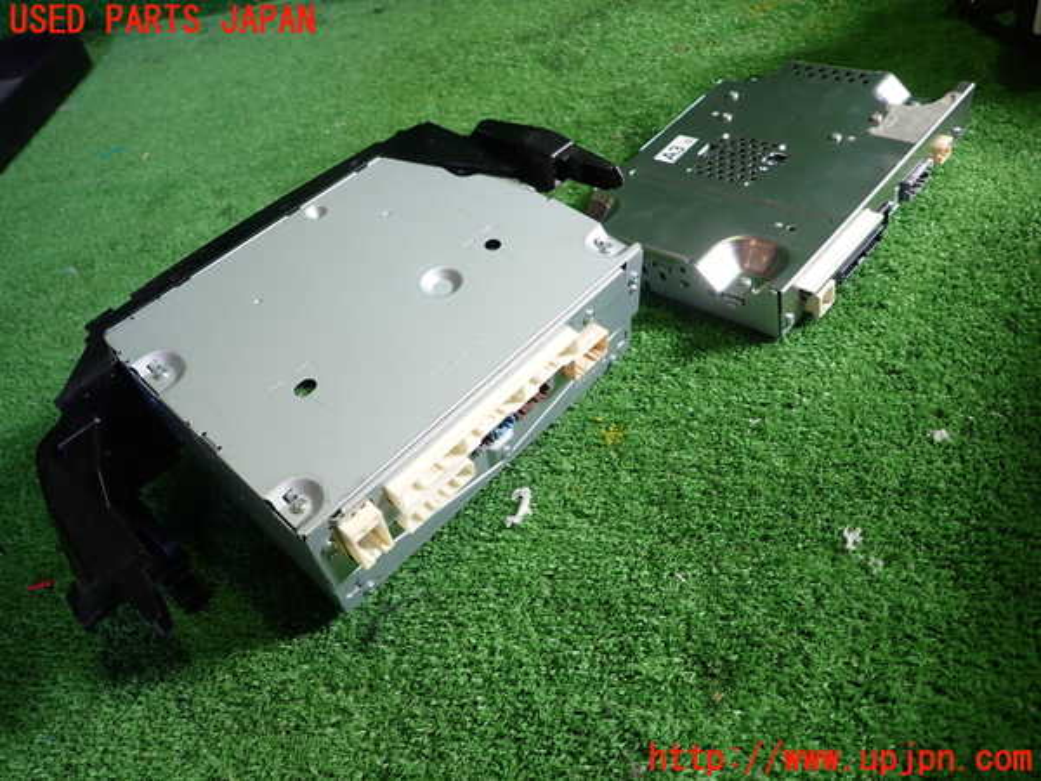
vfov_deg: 54.9
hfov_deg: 69.4
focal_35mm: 25
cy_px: 390
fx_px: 752
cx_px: 520
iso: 160
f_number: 2
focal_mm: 4.5
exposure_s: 1/60
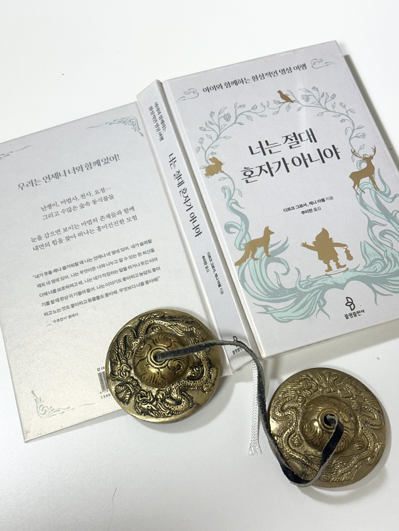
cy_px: 266
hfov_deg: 30.3
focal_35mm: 48
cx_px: 200
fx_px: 738
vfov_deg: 39.7
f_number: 1.78
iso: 80
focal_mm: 6.86
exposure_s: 1/120
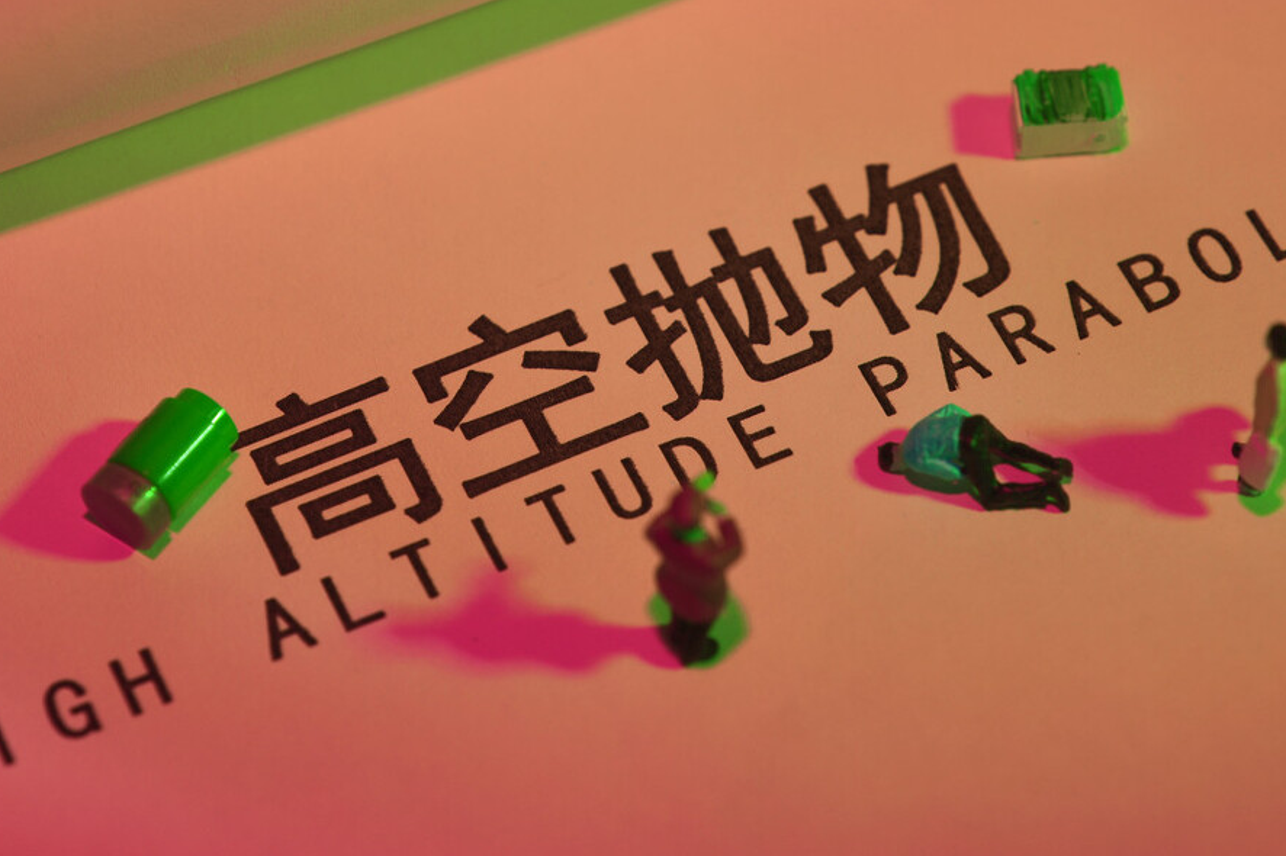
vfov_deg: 11.2
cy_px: 382
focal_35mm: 122
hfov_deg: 16.8
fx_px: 4356
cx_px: 723
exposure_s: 1/200
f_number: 8
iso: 100
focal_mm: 90
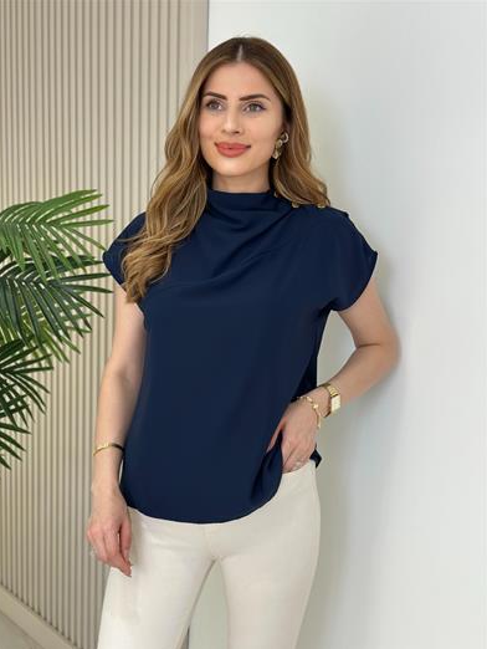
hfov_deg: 29.7
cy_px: 330
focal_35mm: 49
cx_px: 241
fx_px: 918
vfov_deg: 38.9
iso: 64
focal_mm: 6.86
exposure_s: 1/130
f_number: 1.78
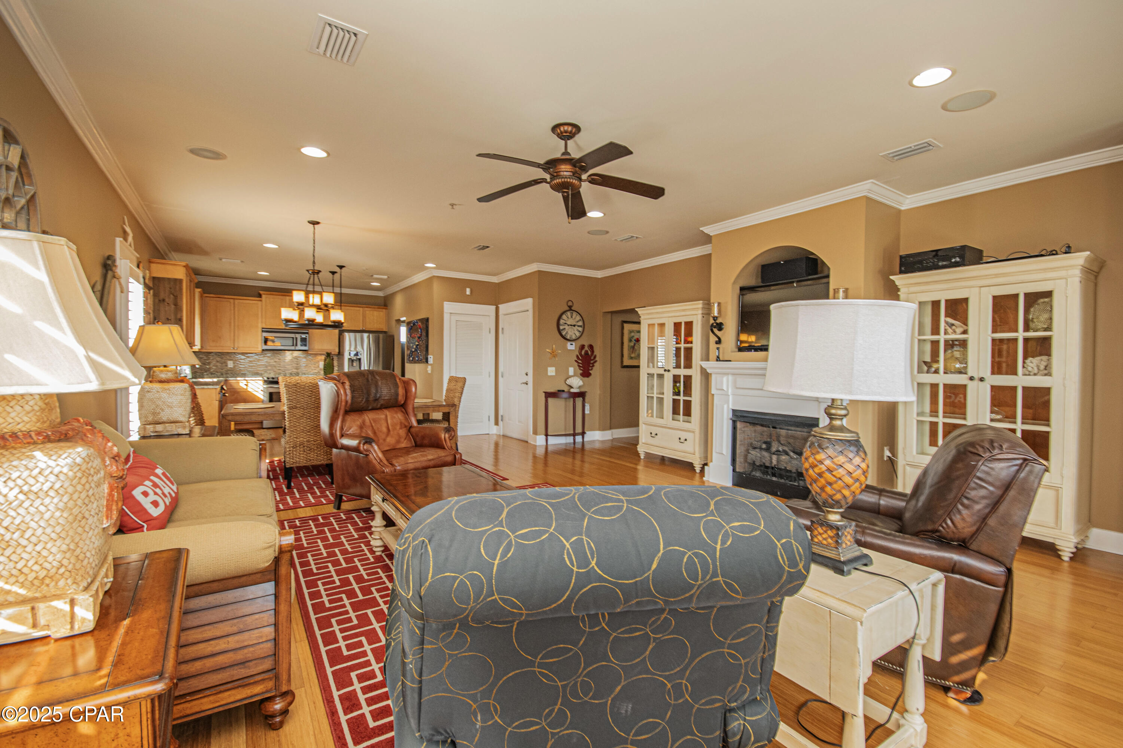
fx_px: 468
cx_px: 562
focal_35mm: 15
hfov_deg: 100.4
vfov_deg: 77.3
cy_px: 374
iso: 400
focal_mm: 10
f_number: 8
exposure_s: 1/20
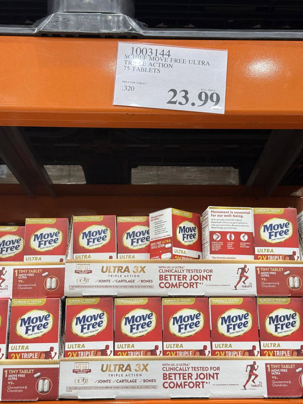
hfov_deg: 30.3
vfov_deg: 39.7
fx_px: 560
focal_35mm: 48
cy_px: 202
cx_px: 152
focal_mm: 6.76
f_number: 1.78
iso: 200
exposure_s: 1/60
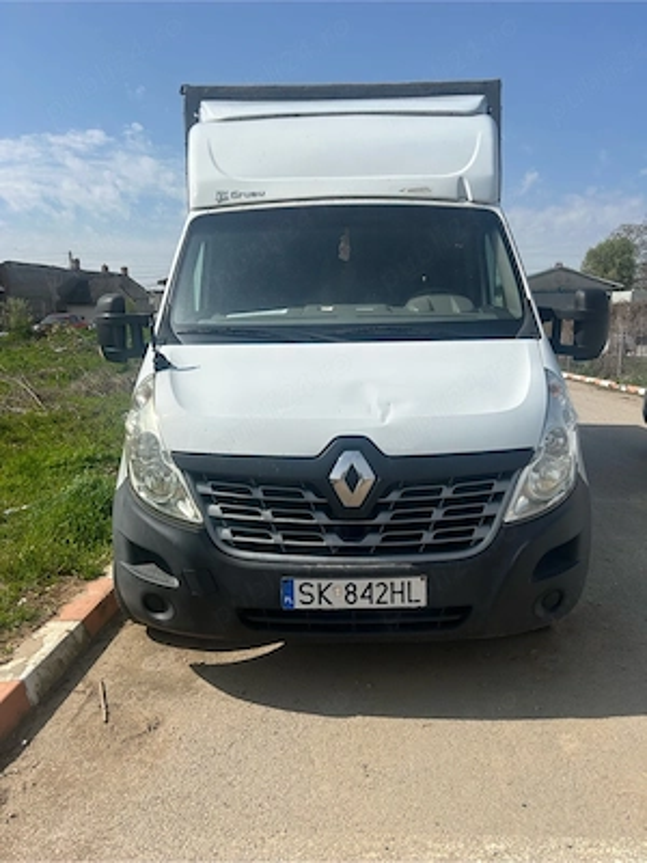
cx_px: 324
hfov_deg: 53.1
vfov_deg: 67.3
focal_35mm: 26
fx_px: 648
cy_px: 432
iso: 50
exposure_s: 1/6579
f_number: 1.5
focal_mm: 5.7
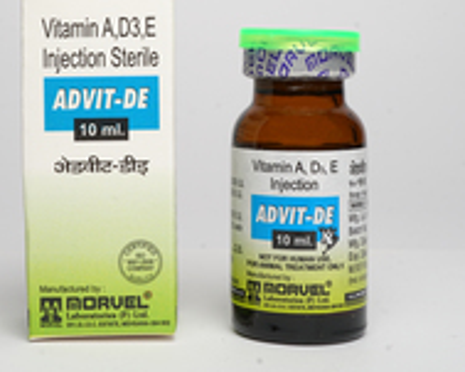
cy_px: 49
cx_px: 172
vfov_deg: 17.4
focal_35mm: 87
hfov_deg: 21.9
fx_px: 1197
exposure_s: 1/160
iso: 125
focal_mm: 35
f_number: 18
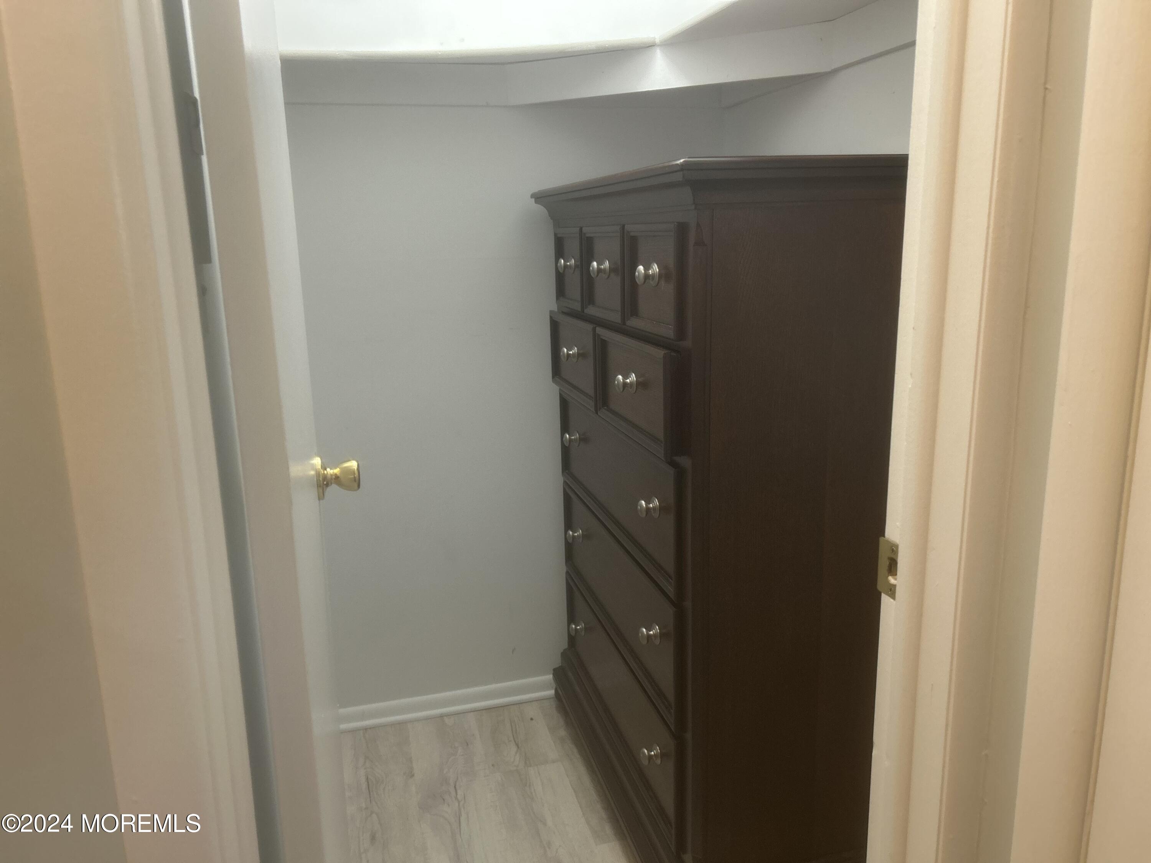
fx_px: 865
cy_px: 432
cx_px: 576
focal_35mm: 26
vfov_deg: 53.1
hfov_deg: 67.3
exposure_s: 1/60
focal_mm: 5.7
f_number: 1.5
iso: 100
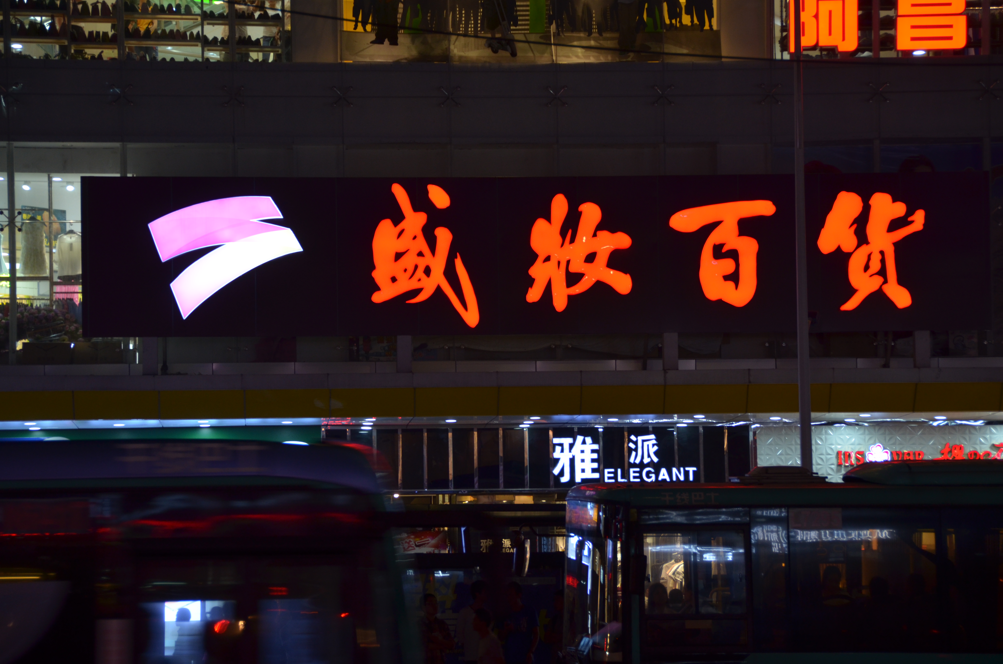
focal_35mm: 123
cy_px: 332
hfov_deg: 16.7
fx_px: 3420
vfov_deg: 11.1
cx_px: 502
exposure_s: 1/50
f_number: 5
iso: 400
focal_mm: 82
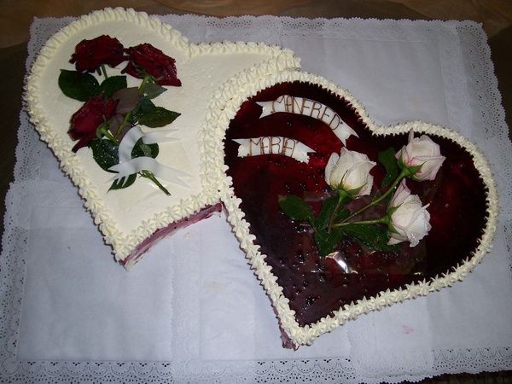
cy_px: 192
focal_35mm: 34
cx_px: 256
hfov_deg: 54.0
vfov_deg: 41.8
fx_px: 503
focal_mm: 5.6
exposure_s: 1/60
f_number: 2.7
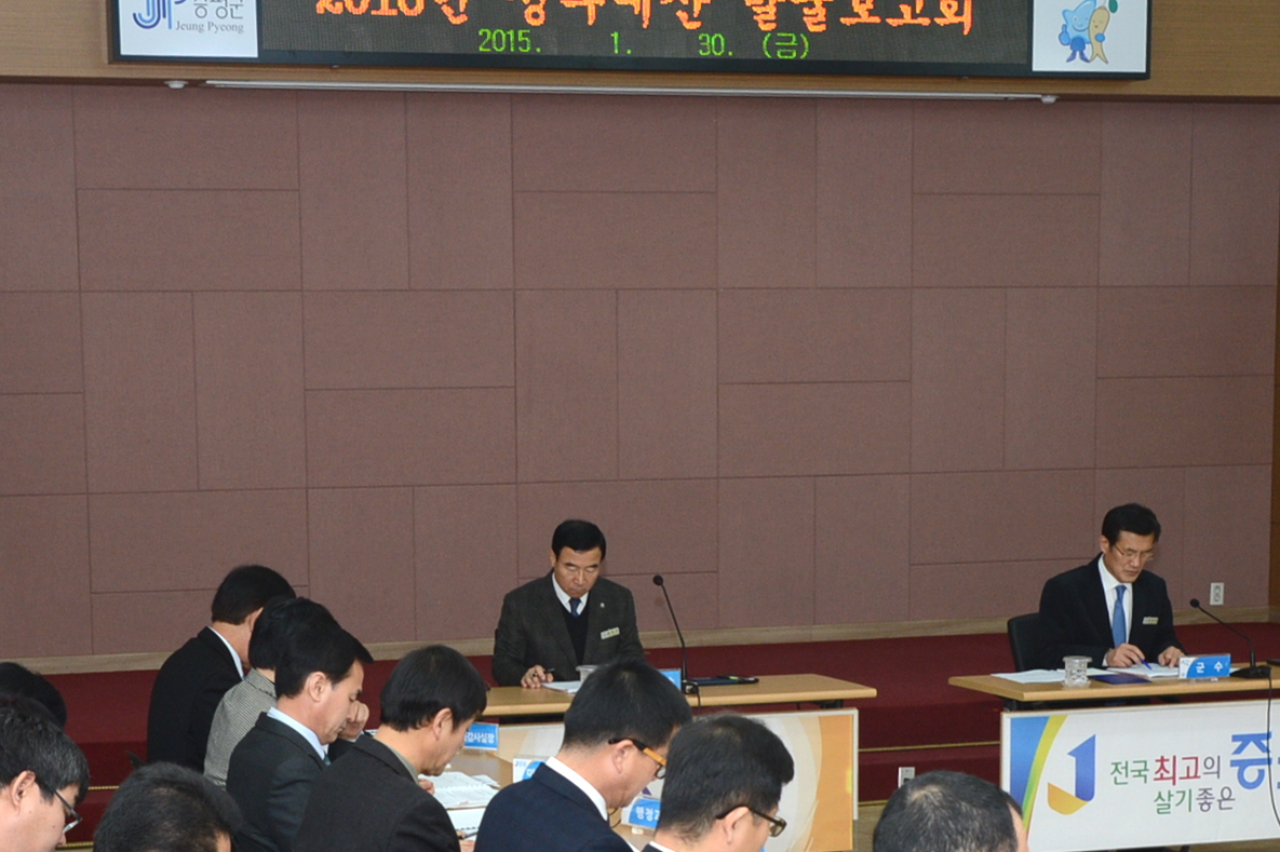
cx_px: 567
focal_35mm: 79
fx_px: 2808
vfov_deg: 17.0
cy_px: 799
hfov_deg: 25.7
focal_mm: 38
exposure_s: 1/60
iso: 1250
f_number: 8
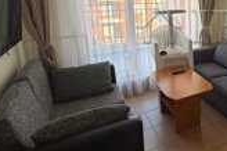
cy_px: 30
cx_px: 208
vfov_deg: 39.4
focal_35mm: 32
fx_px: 202
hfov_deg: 51.3
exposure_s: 1/121
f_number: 2.2
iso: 125
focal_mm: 2.22
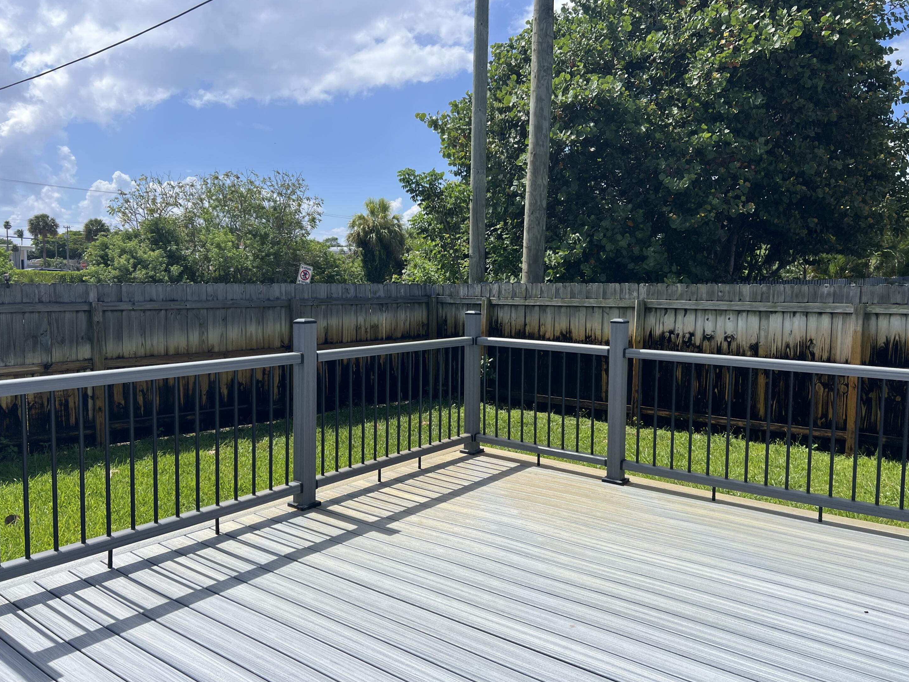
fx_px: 709
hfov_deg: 65.3
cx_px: 464
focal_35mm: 27
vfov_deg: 51.4
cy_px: 342
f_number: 1.5
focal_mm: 5.7
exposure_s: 1/4630
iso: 50
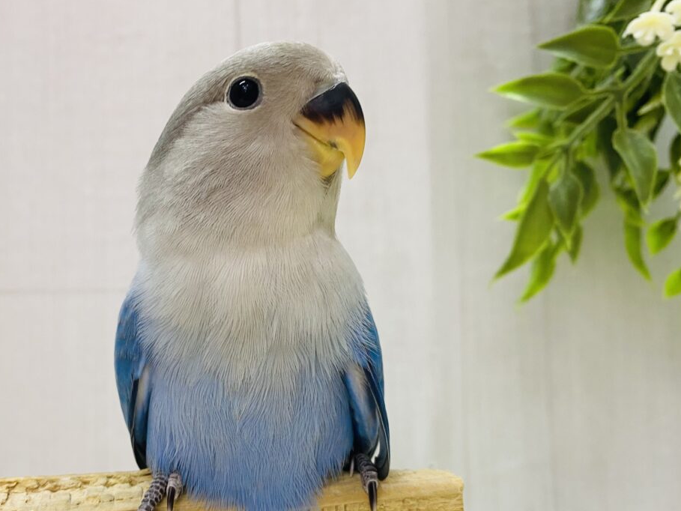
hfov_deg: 54.5
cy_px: 261
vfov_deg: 43.0
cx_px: 239
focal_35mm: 33
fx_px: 649
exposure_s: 1/50
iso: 64
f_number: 1.8
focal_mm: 4.25
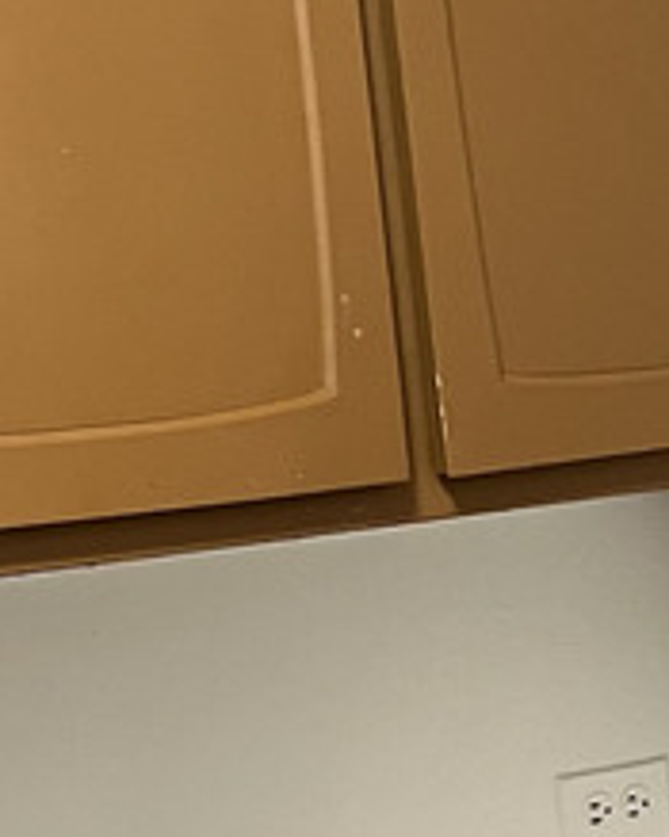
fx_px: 3096
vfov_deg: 14.6
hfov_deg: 12.3
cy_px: 1135
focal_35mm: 125
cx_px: 447
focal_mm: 5.1
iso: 250
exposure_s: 1/60
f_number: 1.6
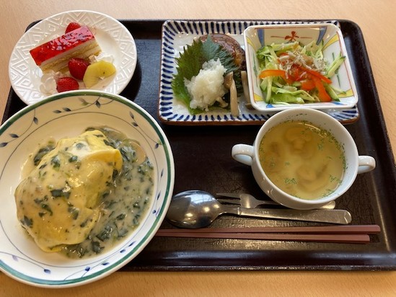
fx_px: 320
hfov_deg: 63.4
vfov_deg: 49.8
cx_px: 198
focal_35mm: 28
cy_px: 148
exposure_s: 1/121
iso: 50
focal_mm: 3.99
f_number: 1.8
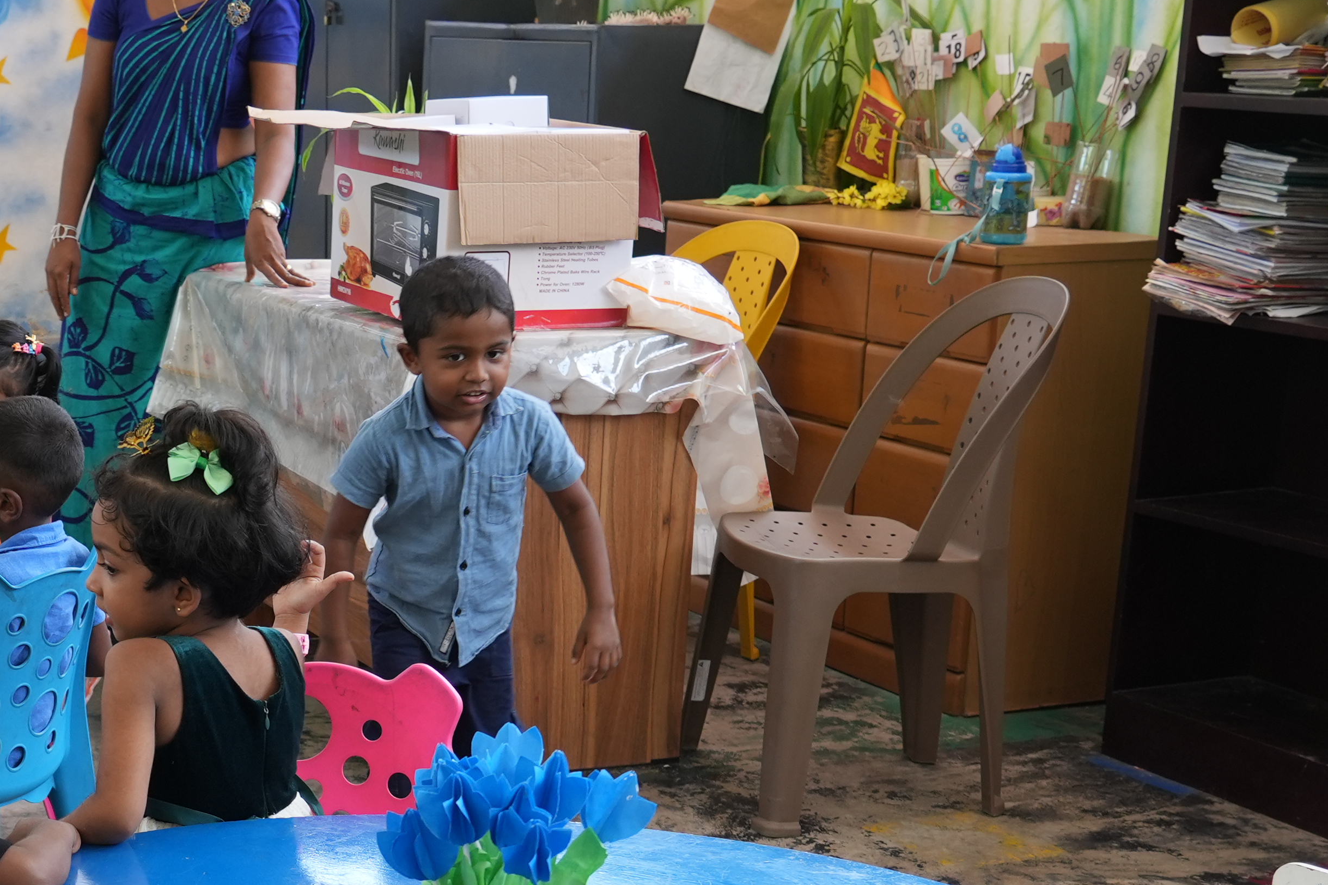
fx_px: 2545
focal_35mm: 69
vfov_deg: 19.0
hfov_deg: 28.5
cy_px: 955
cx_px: 243
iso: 500
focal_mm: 24
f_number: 4
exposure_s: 1/160
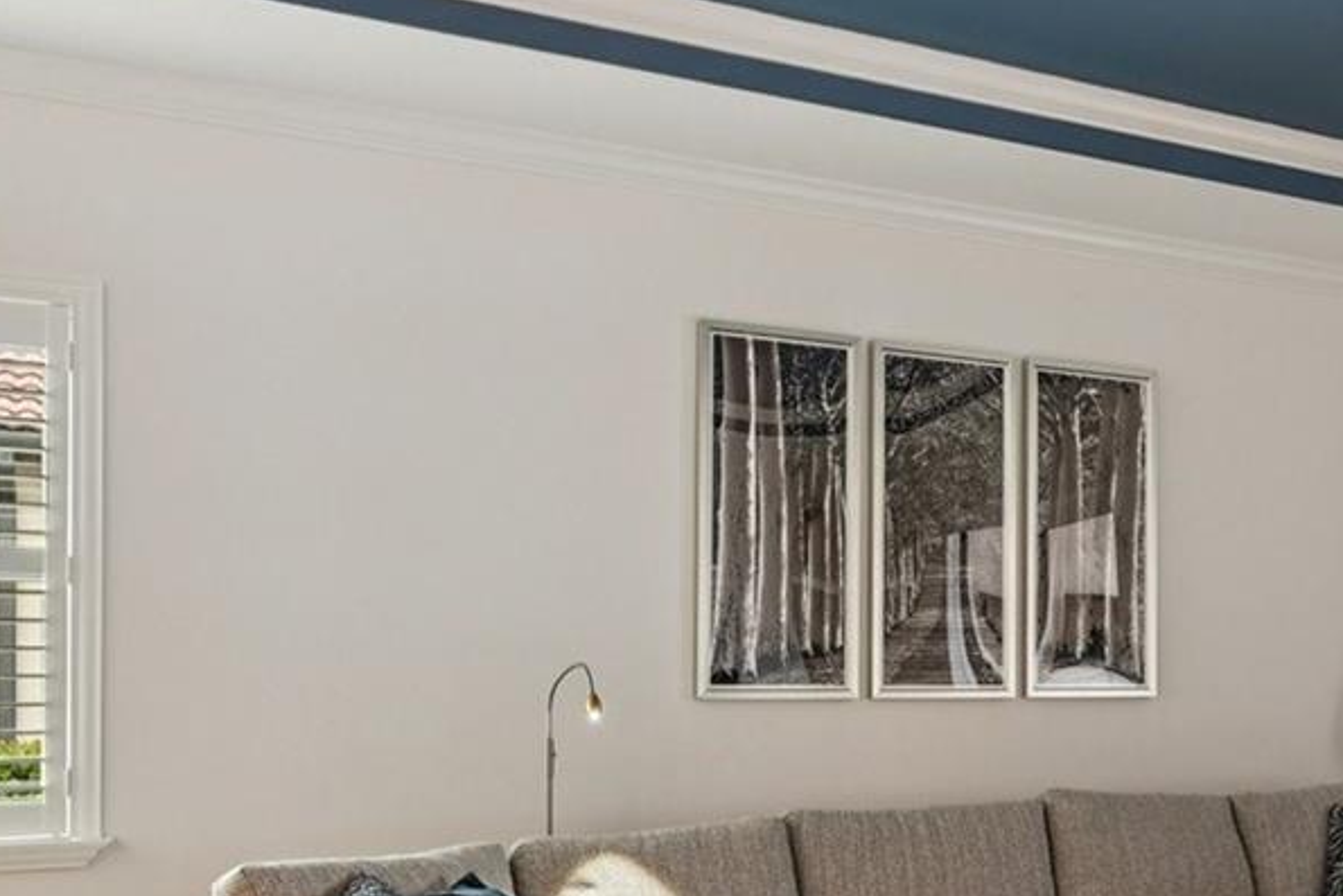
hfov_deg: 41.9
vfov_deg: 30.8
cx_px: 1201
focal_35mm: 43
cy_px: 641
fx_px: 1604
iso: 400
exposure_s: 1/13
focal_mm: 16
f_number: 8
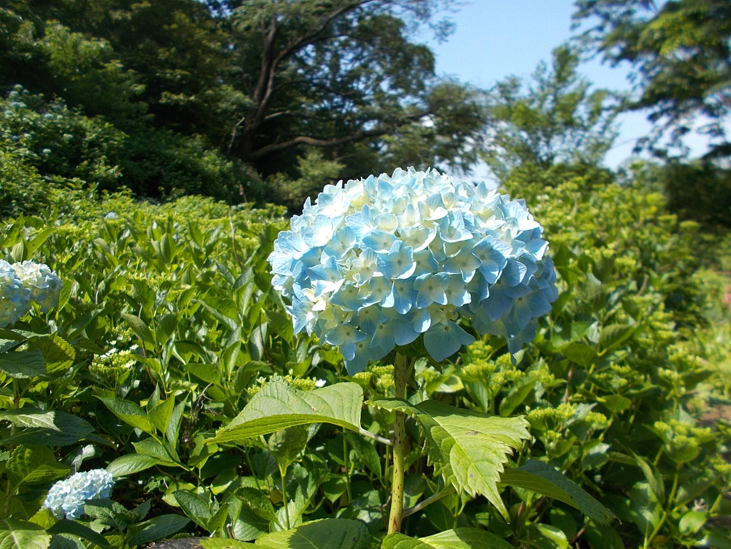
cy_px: 274
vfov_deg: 53.1
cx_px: 366
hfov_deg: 67.3
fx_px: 549
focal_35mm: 26
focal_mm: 4.6
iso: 80
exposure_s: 1/80
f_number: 8
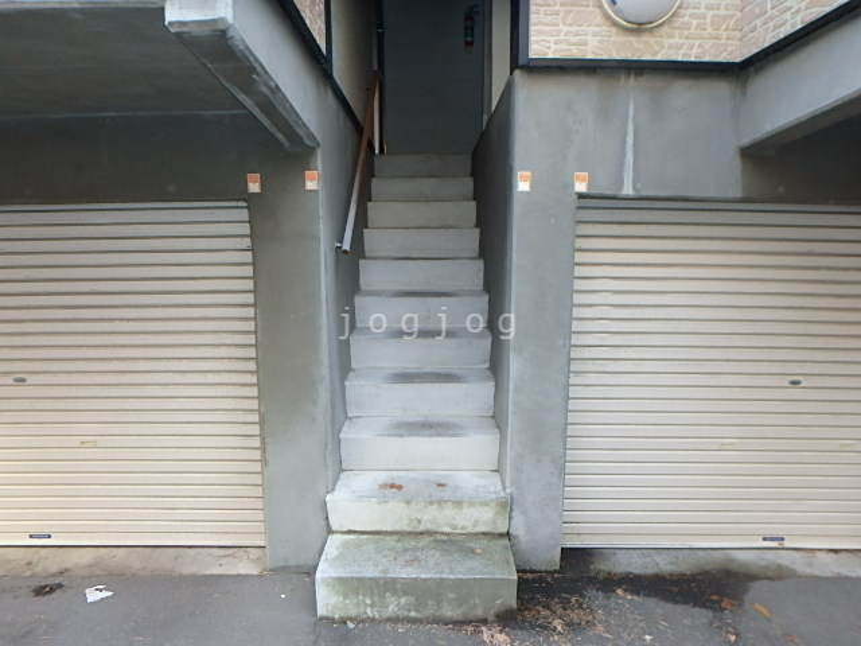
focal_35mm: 21
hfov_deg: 79.0
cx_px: 430
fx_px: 522
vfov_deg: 63.4
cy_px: 323
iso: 200
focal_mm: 3.7
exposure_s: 1/40
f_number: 3.5
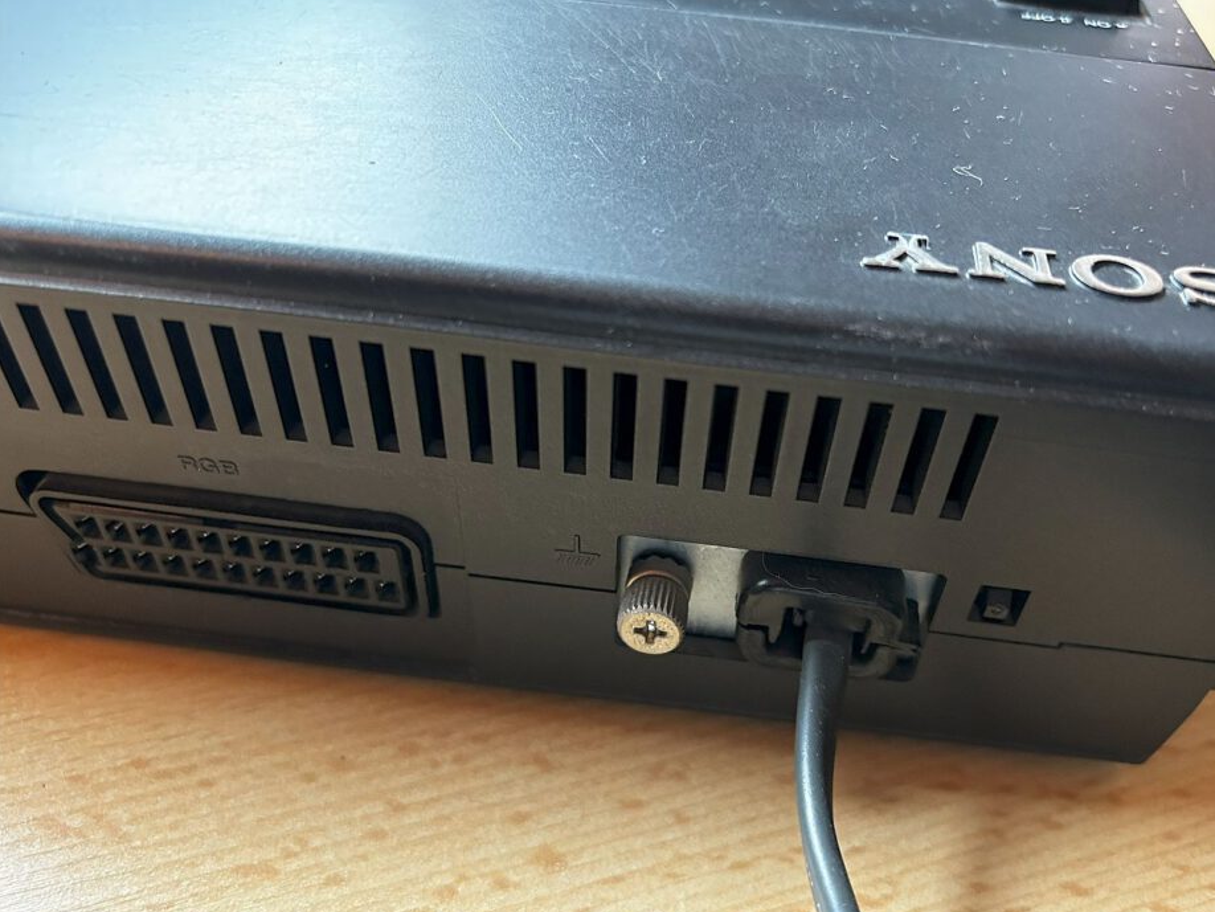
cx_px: 675
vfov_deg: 48.2
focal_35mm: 29
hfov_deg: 61.5
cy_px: 465
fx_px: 1018
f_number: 1.5
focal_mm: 5.7
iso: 400
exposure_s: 1/40
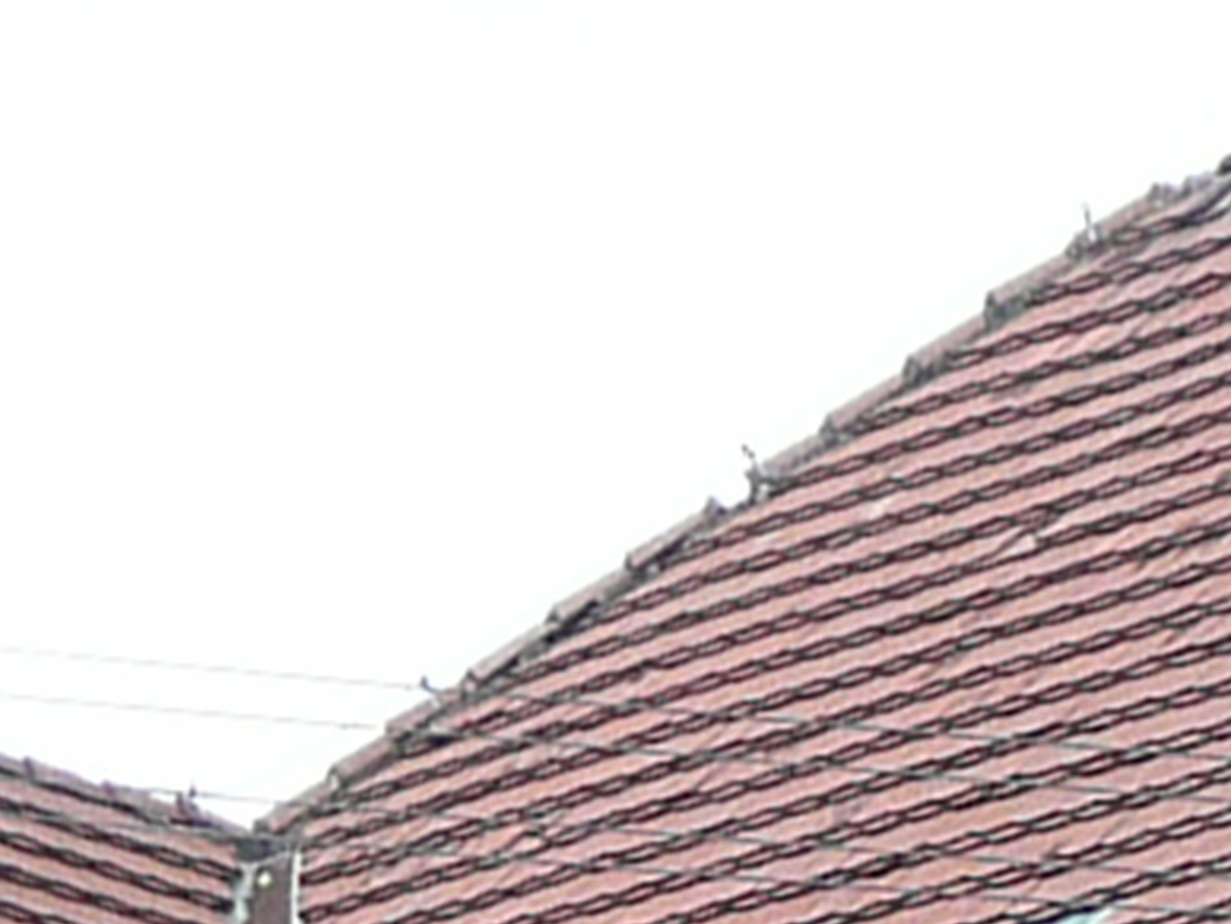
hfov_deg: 7.8
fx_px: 8926
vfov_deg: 5.7
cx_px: 1548
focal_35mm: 251
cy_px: 2229
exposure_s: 1/320
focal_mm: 5.2
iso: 100
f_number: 3.5
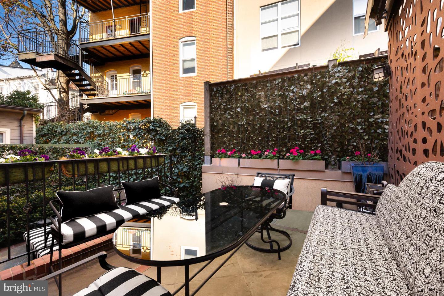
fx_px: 173
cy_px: 148
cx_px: 222
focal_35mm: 14
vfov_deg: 81.1
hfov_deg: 104.3
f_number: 10
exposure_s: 1/500
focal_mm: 14
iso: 800
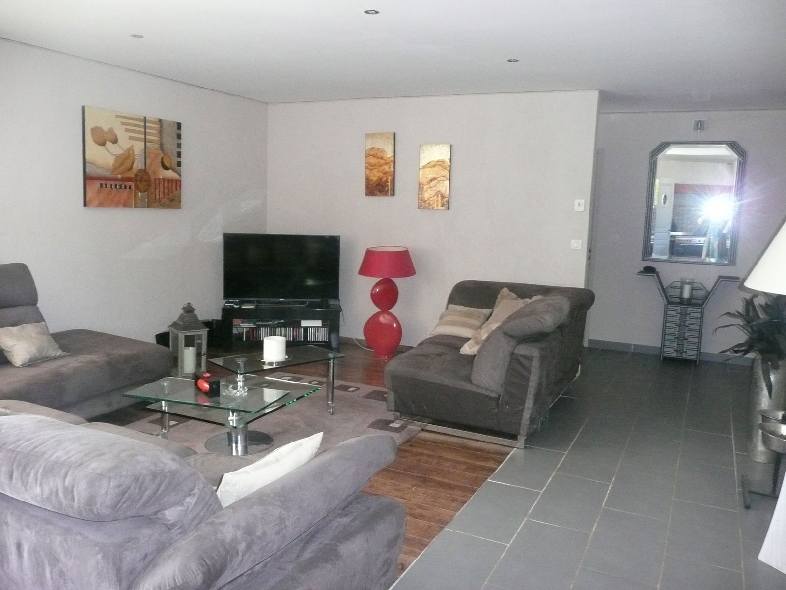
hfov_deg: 63.4
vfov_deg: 49.7
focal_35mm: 28
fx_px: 636
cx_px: 393
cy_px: 295
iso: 640
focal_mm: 4.6
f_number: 3.3
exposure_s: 1/30
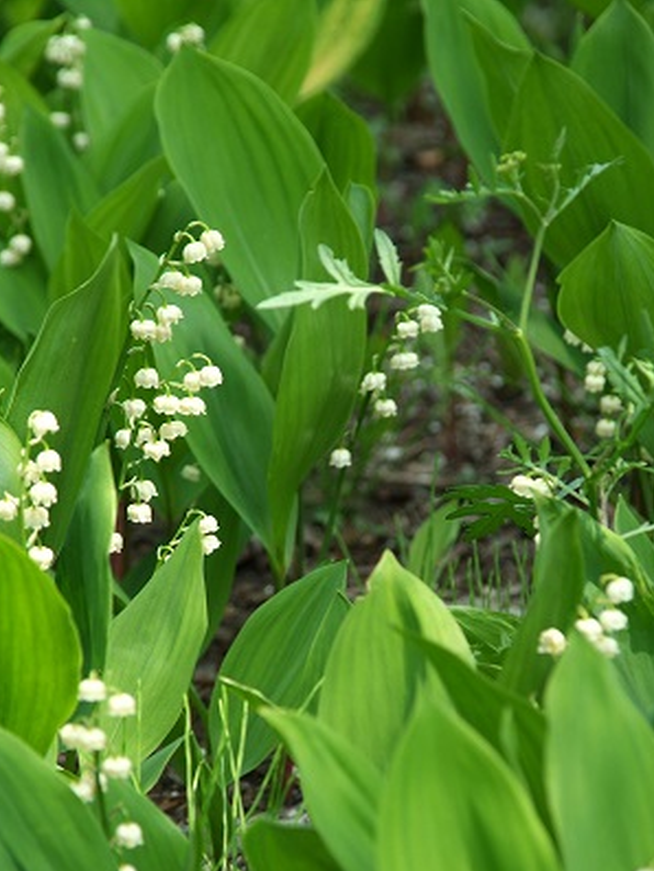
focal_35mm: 273
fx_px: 6873
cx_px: 167
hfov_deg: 5.4
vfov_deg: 7.3
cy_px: 437
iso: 100
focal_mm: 125
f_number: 5.6
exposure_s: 1/90
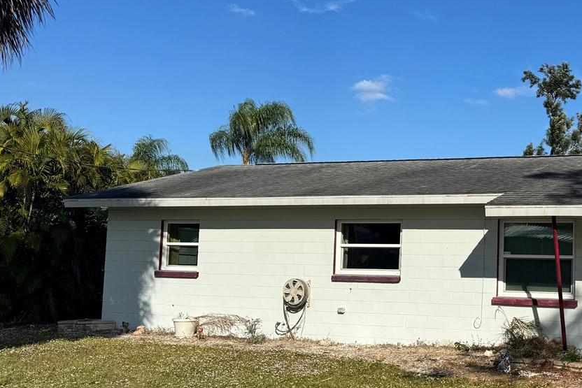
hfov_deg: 37.9
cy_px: 204
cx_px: 543
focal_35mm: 48
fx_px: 776
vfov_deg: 28.1
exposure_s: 1/6410
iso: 80
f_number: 1.78
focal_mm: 6.76
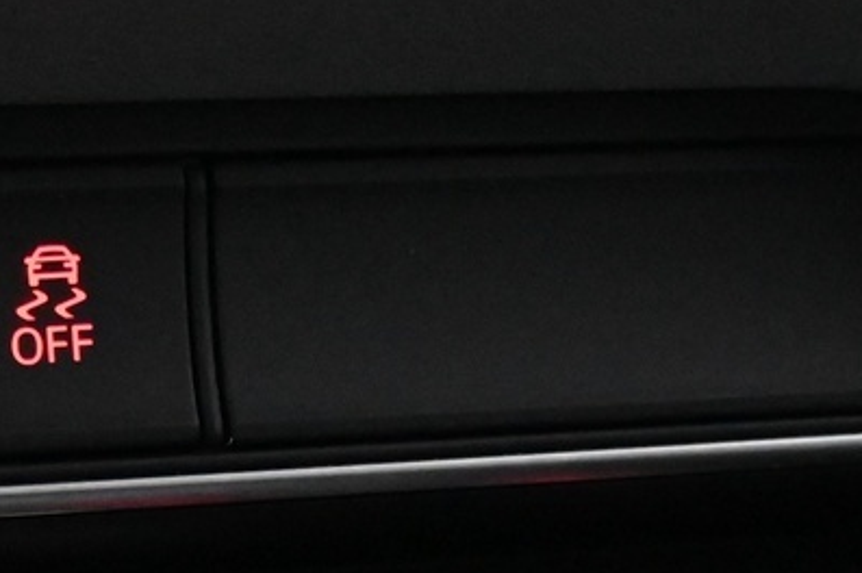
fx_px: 3517
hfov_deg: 13.8
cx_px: 89
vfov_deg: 8.8
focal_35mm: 147
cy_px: 1126
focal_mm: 24
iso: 7200
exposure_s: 1/40
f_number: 4.2
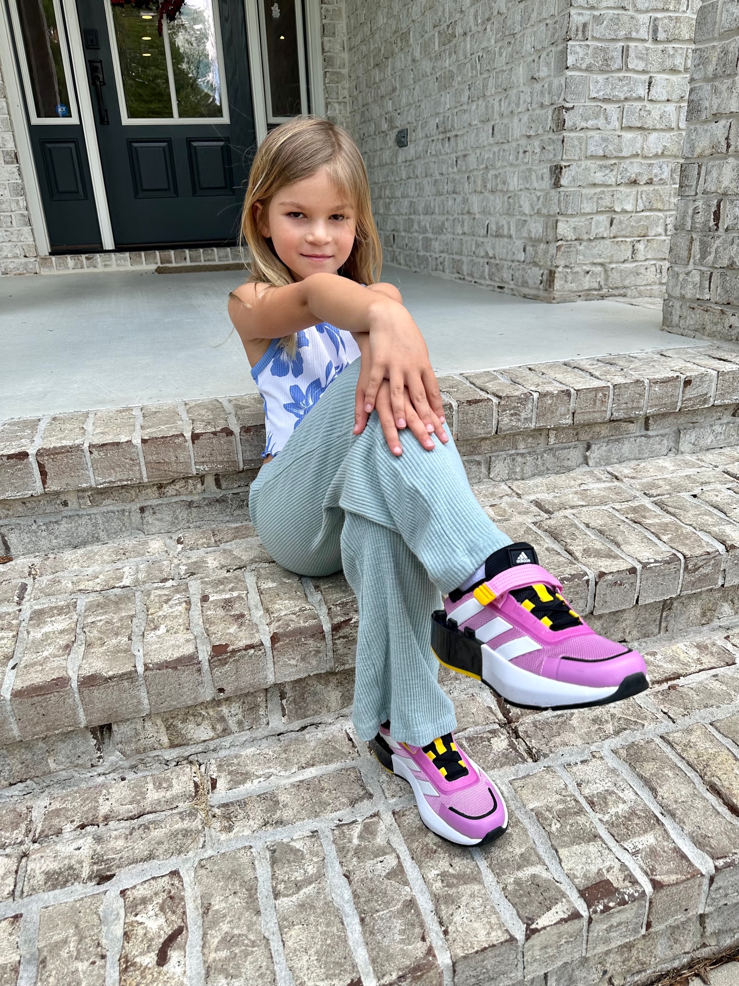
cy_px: 493
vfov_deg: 71.6
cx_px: 370
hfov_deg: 56.8
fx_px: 683
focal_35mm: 24
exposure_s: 1/1107
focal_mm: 6.86
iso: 80
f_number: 1.78
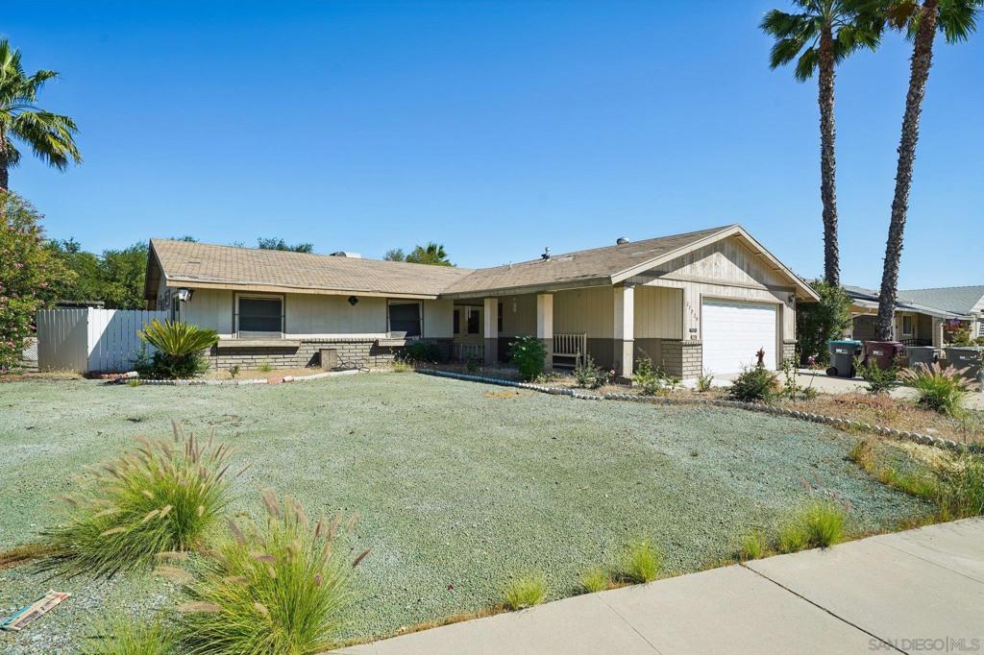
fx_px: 492
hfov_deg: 90.0
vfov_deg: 67.3
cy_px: 328
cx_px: 492
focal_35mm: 18
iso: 100
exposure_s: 1/250
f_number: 8
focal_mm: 18
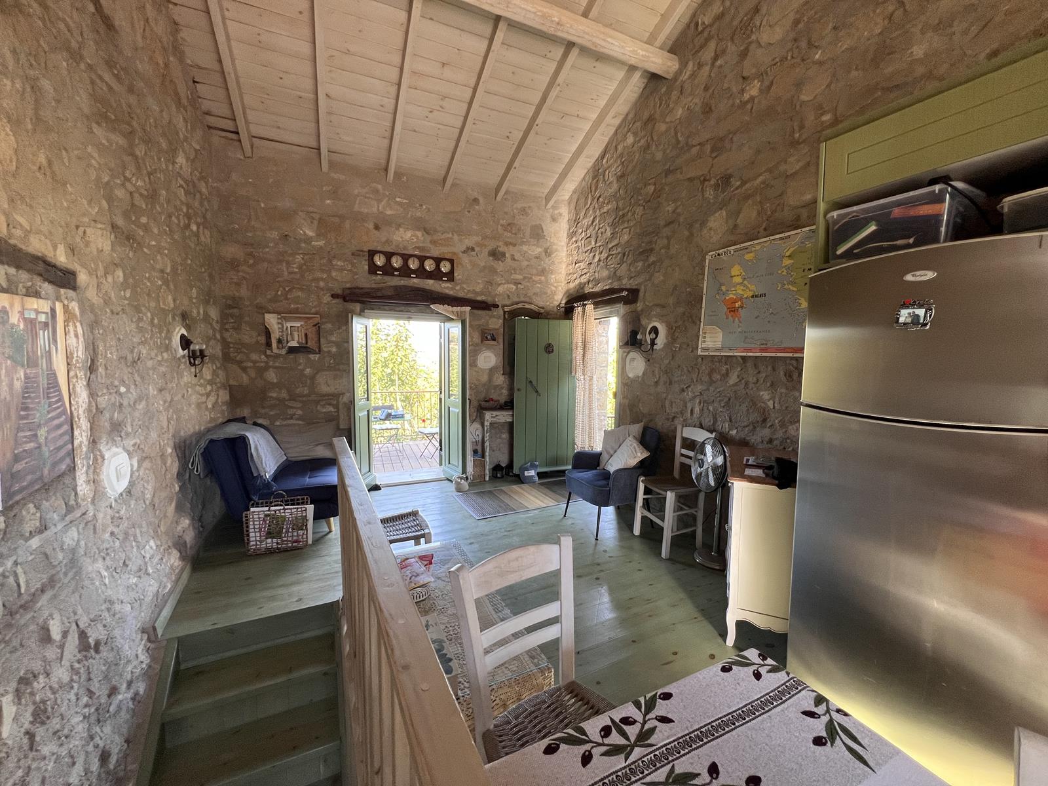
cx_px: 524
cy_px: 393
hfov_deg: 106.2
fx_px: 394
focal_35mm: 13
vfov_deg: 89.9
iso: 100
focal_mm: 1.57
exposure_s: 1/99
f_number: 1.8
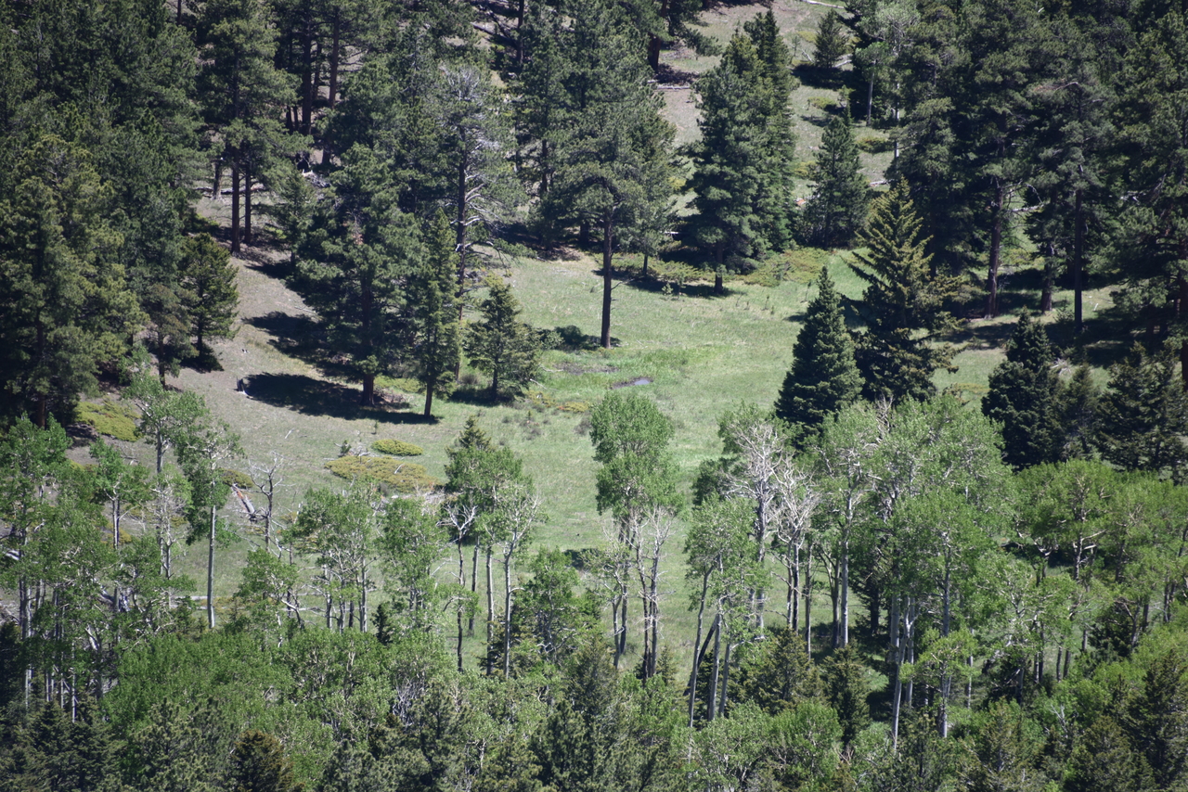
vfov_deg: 4.6
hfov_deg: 6.9
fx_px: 9902
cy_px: 396
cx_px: 594
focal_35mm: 300
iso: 280
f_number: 5.6
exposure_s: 1/640
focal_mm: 300
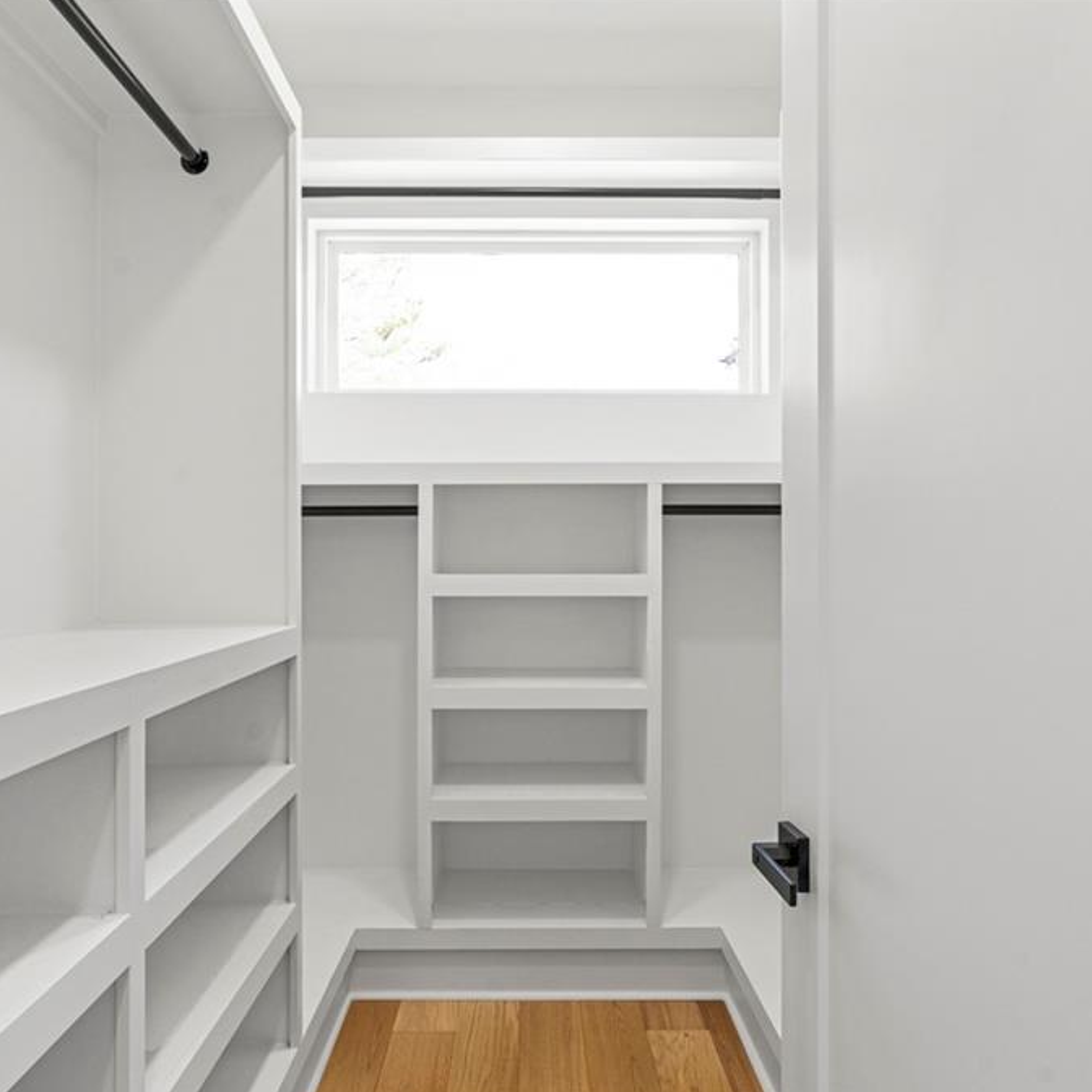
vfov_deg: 69.6
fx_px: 785
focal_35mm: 22
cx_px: 530
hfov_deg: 69.6
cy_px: 544
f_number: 8
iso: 400
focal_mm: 17
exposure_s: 1/30
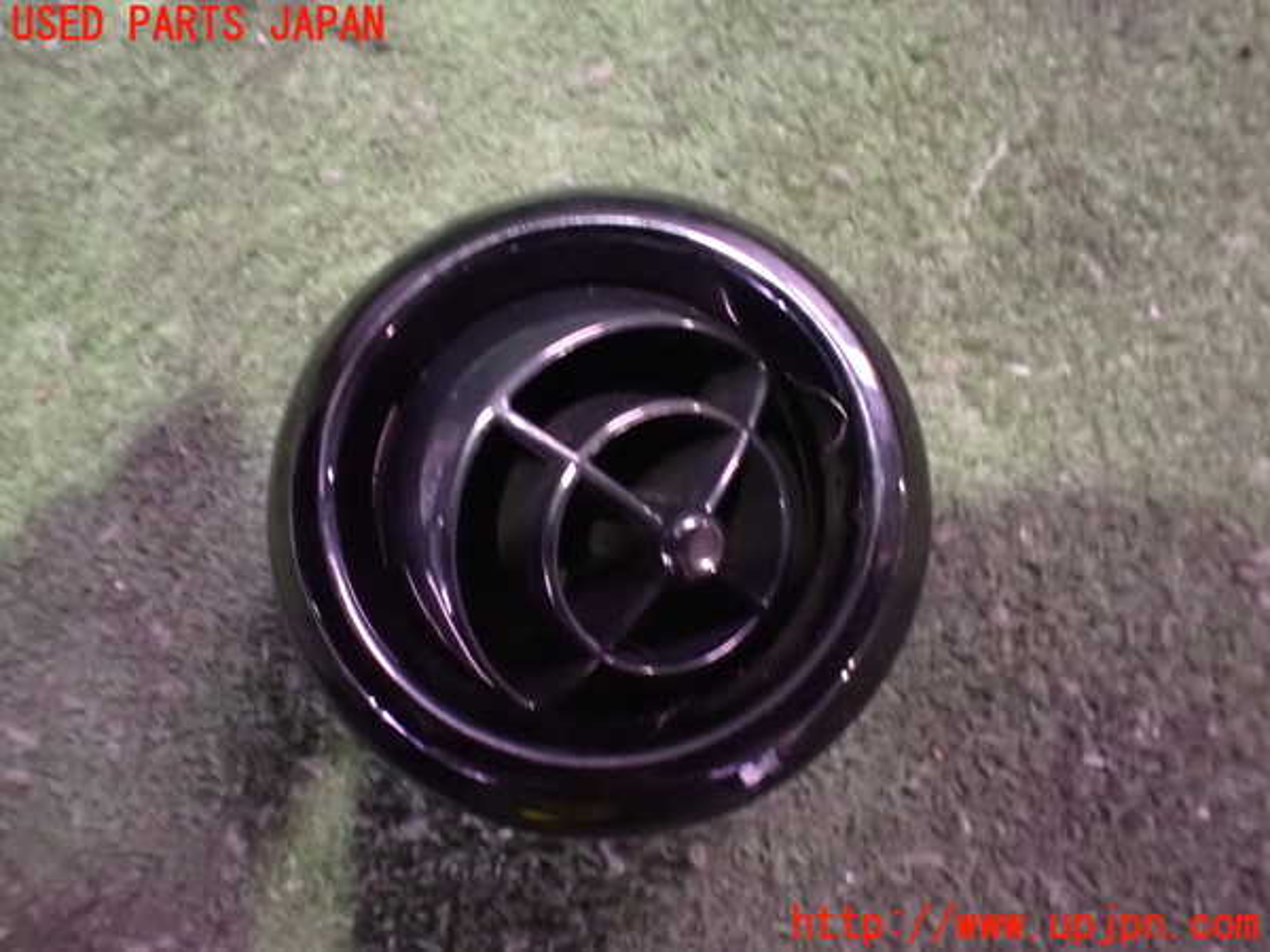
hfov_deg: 60.0
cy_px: 476
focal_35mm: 30
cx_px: 635
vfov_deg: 46.8
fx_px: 1101
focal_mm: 5.4
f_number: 2.3
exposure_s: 1/25
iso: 1600
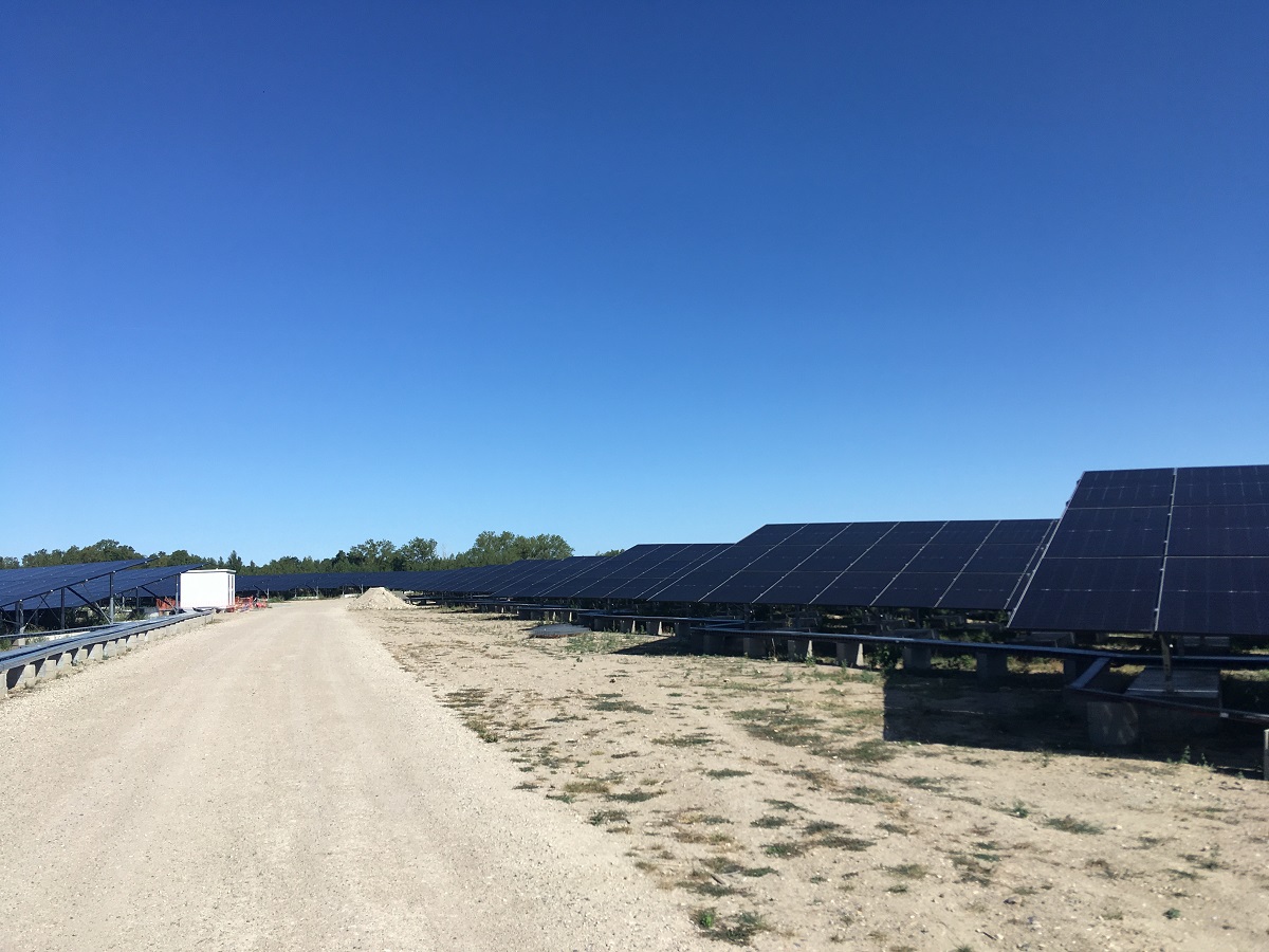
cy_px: 476
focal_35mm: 29
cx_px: 634
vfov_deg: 48.2
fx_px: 1063
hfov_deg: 61.7
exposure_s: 1/2024
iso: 25
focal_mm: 4.15
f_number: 2.2
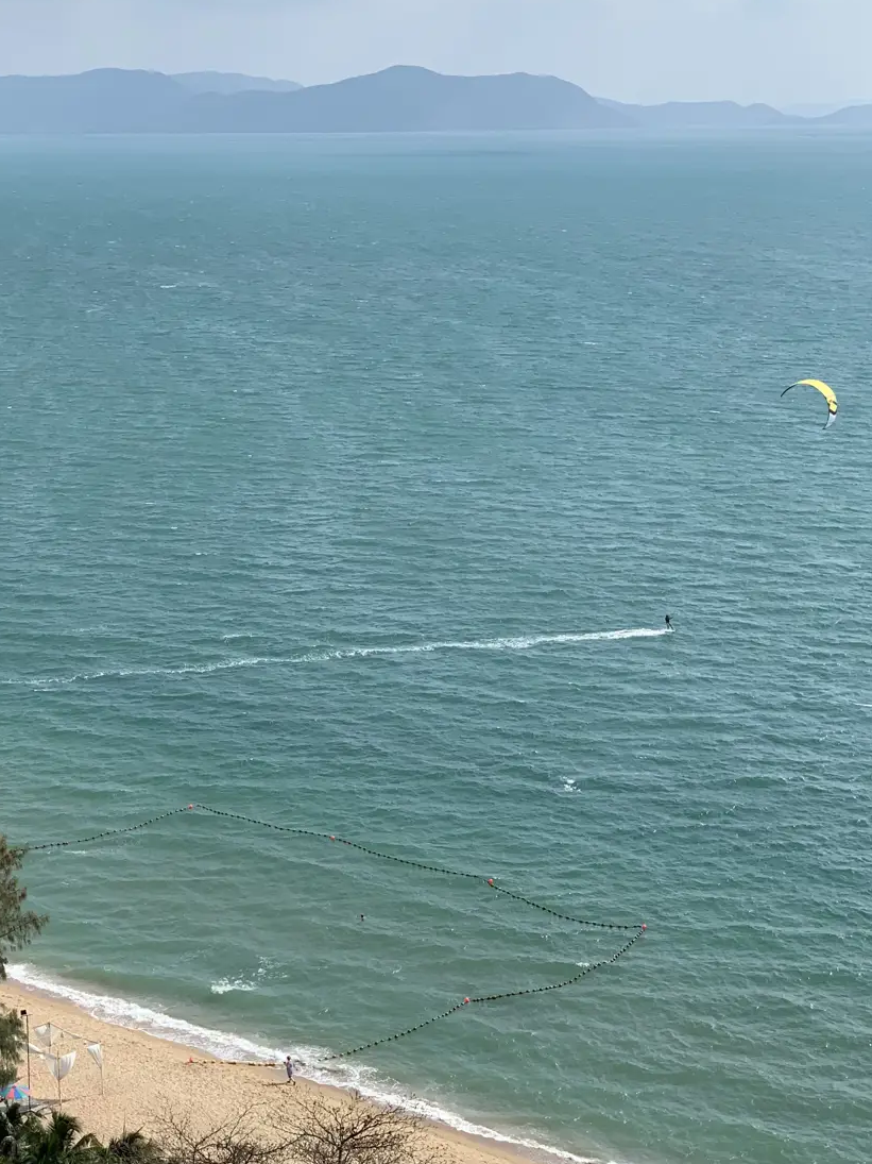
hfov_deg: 19.3
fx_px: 2553
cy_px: 581
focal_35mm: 76
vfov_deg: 25.7
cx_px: 275
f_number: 2.4
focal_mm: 6
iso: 16
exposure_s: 1/1597
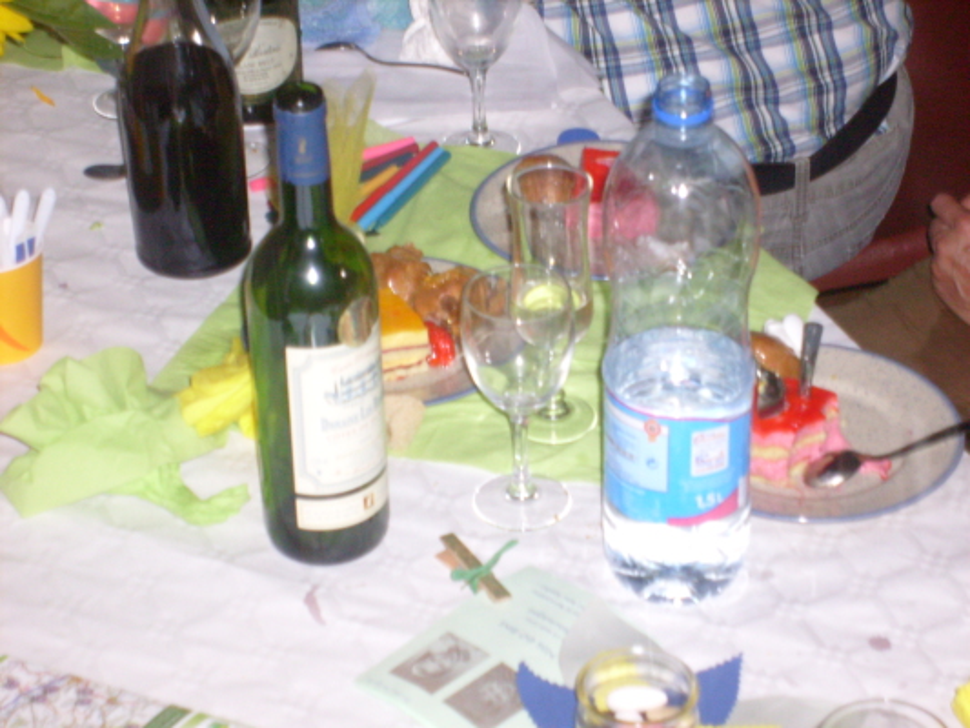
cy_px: 364
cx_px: 485
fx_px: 2971
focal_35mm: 106
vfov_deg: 14.0
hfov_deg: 18.5
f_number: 4.9
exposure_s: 1/90
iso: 200
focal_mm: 17.4
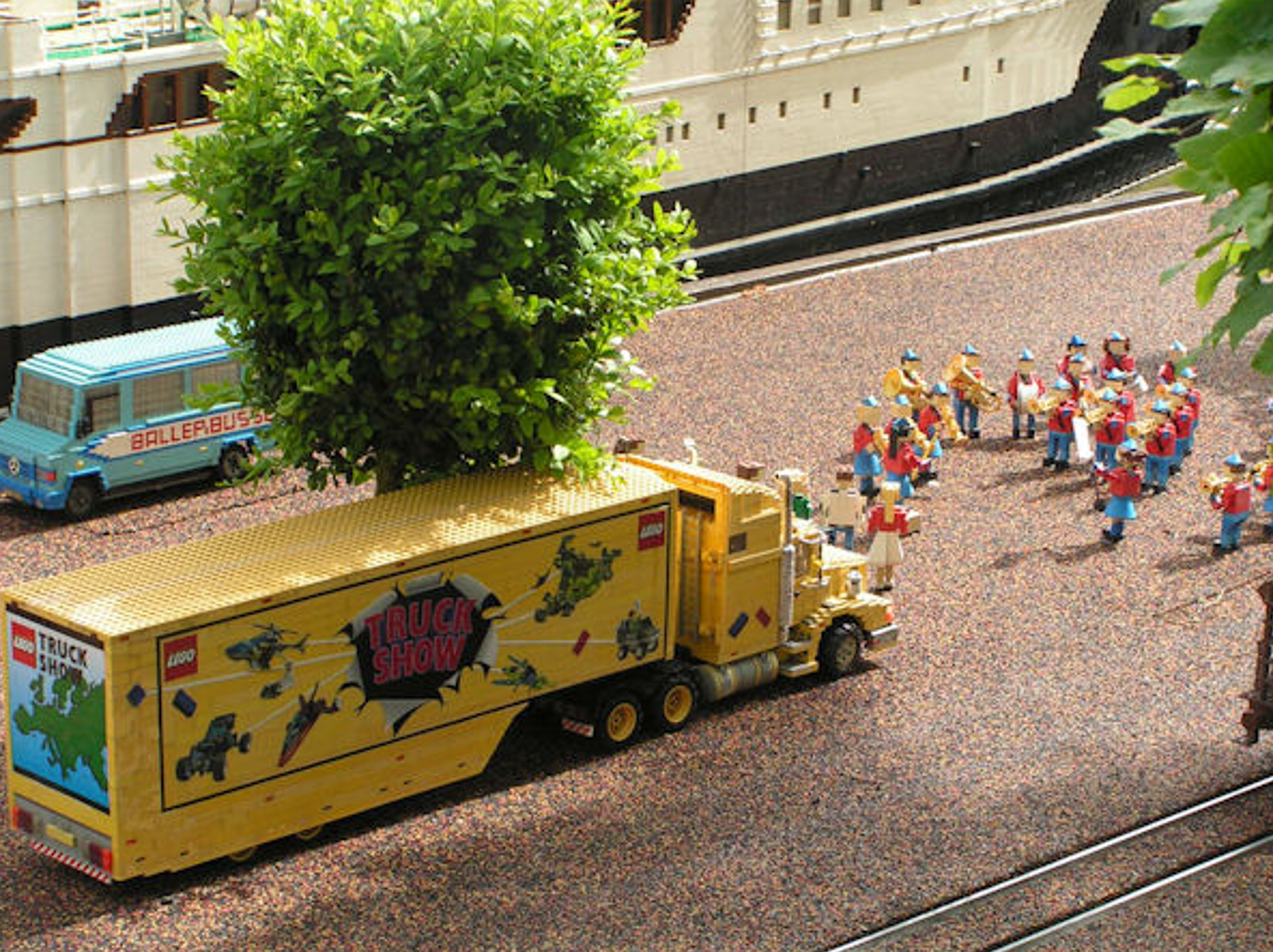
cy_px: 495
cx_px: 707
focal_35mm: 98
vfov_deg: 15.1
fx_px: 3601
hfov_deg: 20.0
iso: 50
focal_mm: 14.1
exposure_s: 1/100
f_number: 4.5
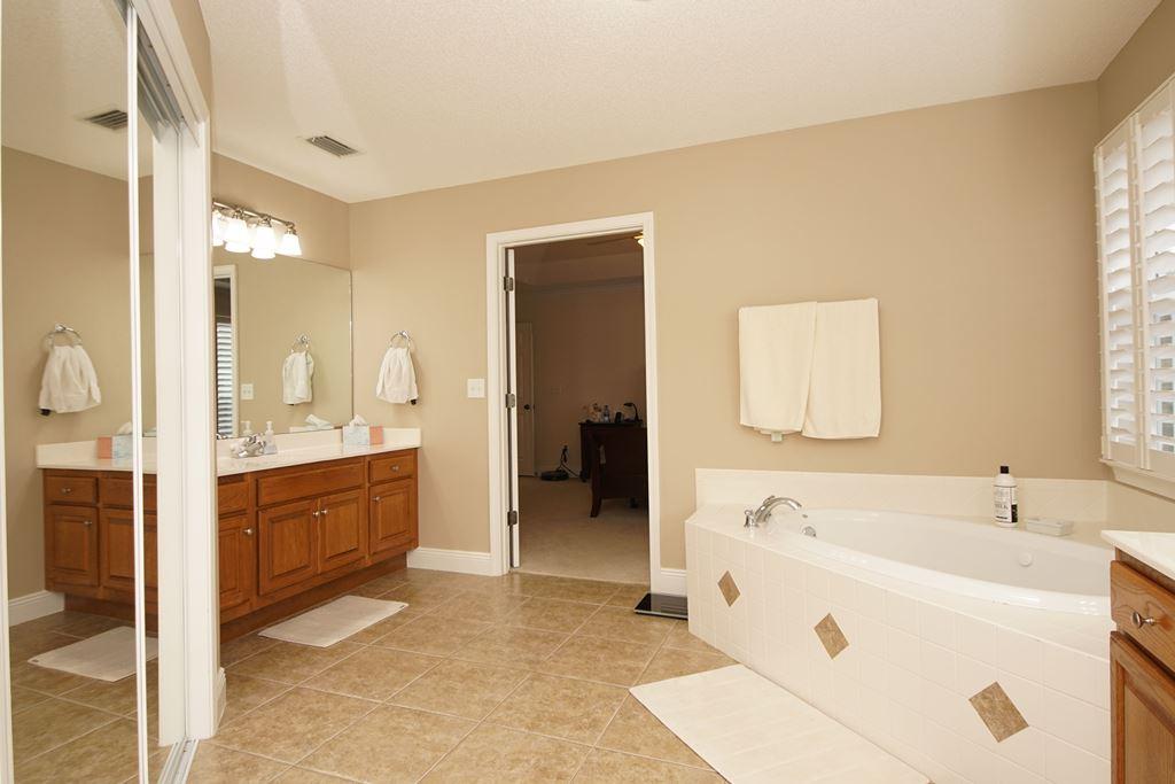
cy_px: 392
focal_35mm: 18
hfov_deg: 90.0
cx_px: 588
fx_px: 588
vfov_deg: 67.4
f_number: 4.5
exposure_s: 1/60
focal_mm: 12
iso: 250
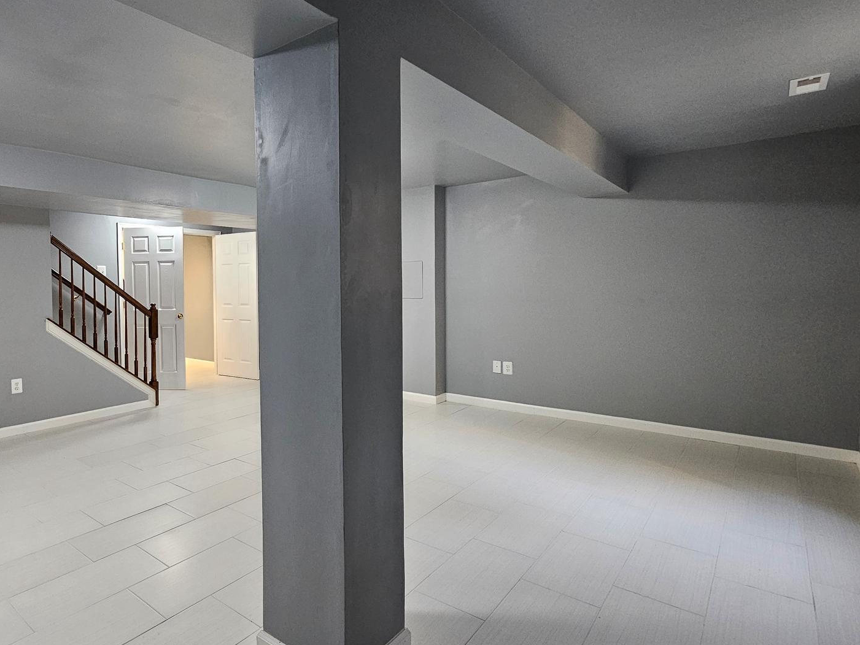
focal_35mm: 19
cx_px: 272
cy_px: 303
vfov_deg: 68.6
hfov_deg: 81.2
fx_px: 472
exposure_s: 1/40
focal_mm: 2.2
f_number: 2.2
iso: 320
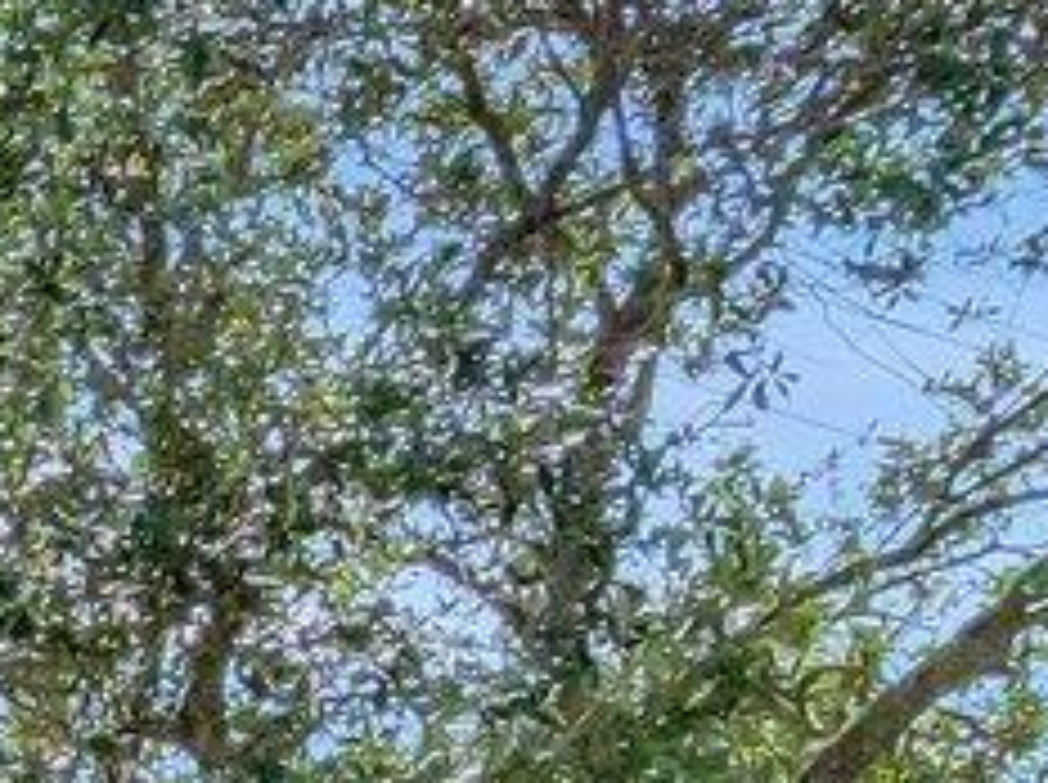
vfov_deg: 10.4
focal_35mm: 127
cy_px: 1726
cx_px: -1592
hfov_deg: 12.0
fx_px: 3839
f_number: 8
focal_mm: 10
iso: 1100
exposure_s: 1/4000
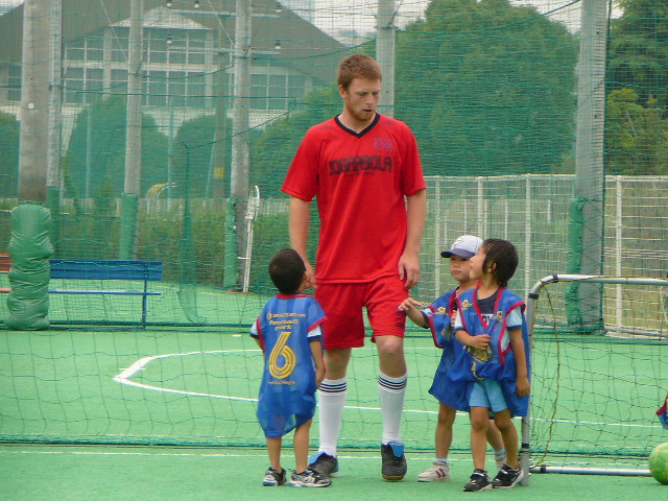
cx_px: 334
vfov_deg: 7.4
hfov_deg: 9.8
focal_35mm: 201
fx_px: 3879
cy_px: 250
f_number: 4
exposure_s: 1/100
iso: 80
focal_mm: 23.9
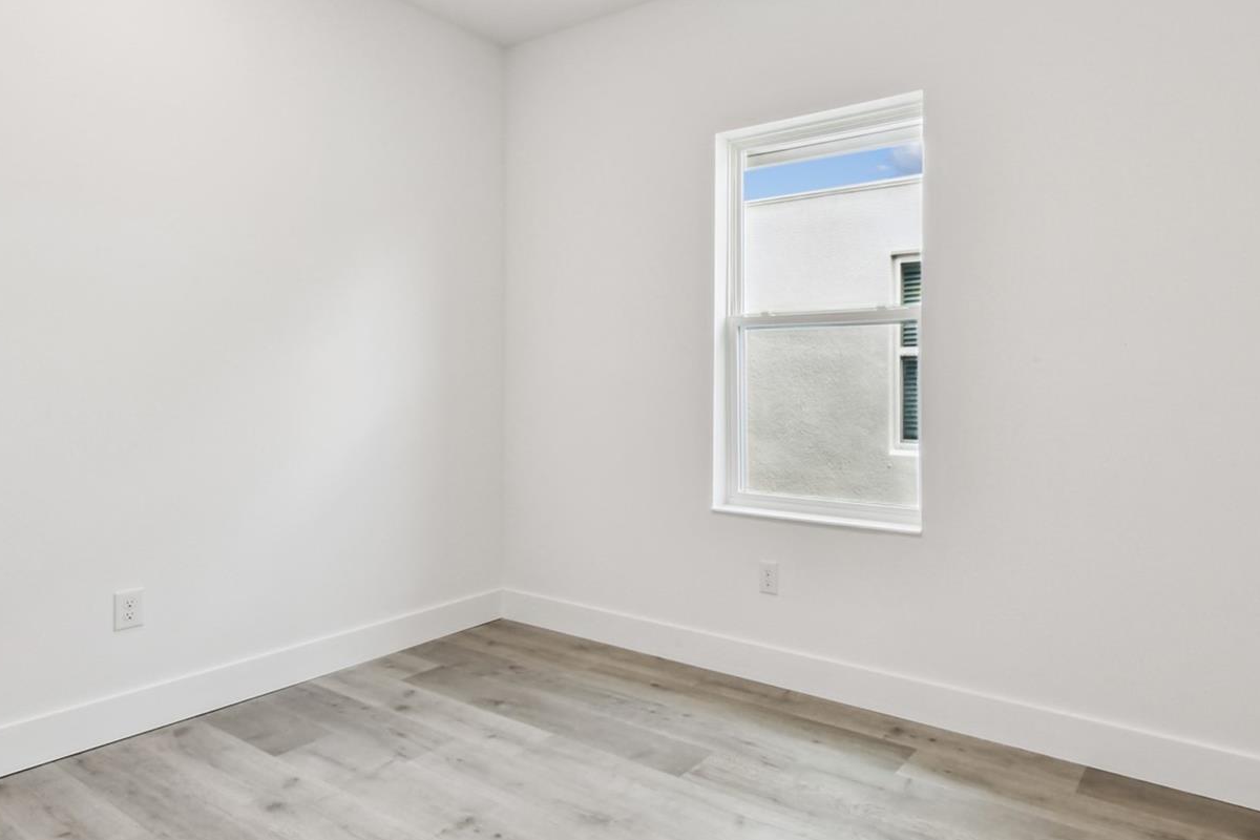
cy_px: 441
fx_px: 700
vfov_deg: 61.9
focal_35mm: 20
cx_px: 742
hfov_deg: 83.2
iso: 100
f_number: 22
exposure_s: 1/2
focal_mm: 10
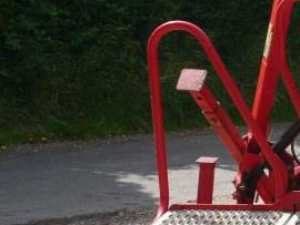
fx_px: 919
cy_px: 135
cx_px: 568
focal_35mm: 106
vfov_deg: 14.0
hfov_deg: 15.5
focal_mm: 14
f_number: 7.1
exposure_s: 1/320
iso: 160
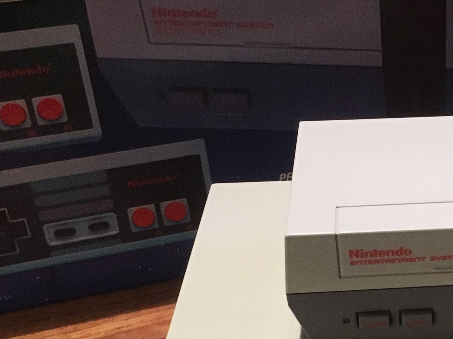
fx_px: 942
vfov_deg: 19.8
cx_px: 473
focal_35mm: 72
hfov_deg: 25.4
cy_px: 348
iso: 320
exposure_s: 1/17
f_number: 2.2
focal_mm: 4.15
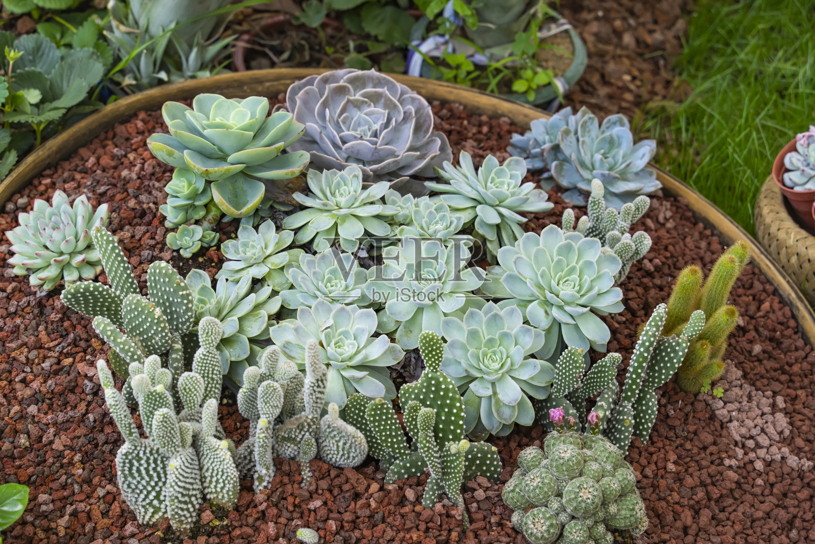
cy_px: 272
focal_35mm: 97
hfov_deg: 21.0
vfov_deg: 14.1
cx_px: 408
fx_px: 2196
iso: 400
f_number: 7.1
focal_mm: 97
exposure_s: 1/200
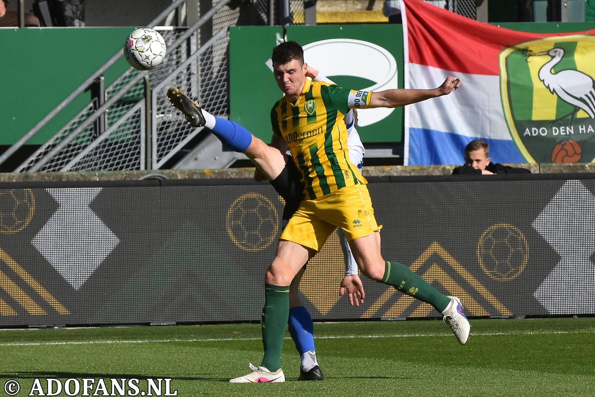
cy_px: 198
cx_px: 298
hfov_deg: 8.9
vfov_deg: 5.9
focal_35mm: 232
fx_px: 3842
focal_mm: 155
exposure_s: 1/2000
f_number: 5.6
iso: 360
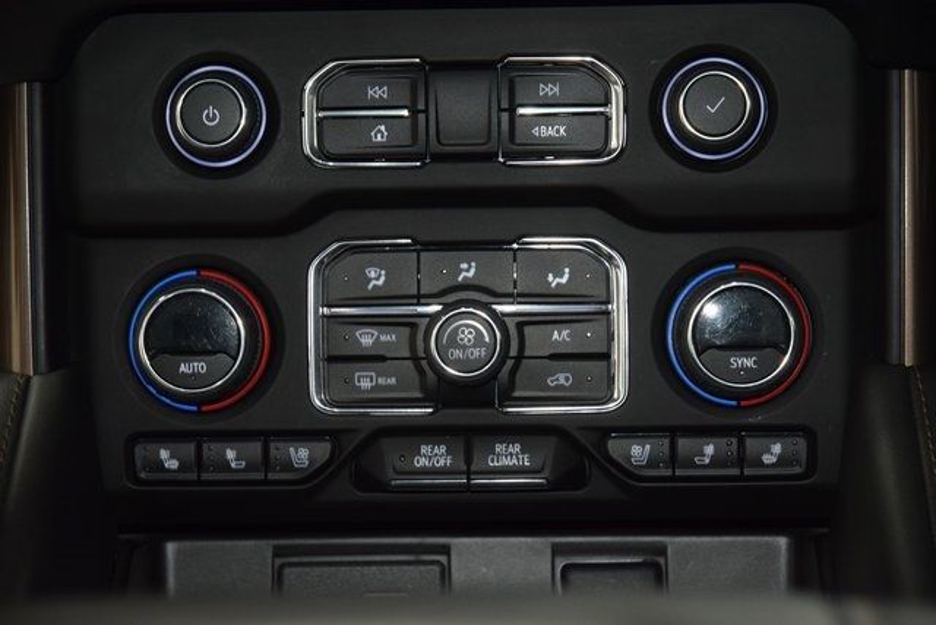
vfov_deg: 13.0
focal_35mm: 105
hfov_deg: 19.5
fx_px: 2730
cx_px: 468
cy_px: 312
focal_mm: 70
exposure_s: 1/25
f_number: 4.5
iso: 1250
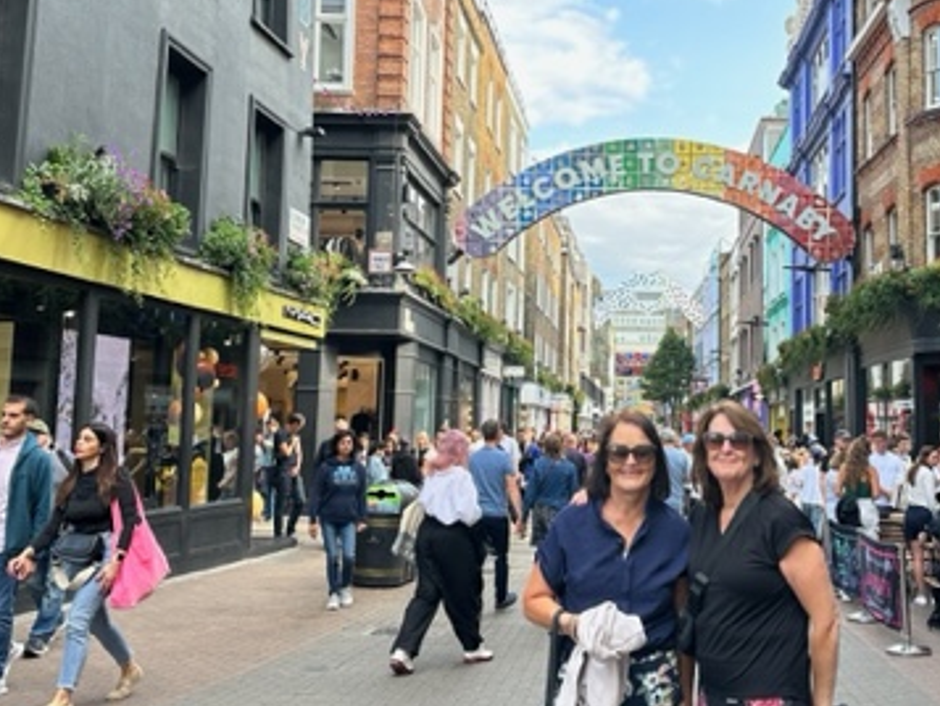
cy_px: 295
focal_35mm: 43
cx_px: 616
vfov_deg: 33.5
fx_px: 1168
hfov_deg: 43.3
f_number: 1.78
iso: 80
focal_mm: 6.86
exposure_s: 1/634
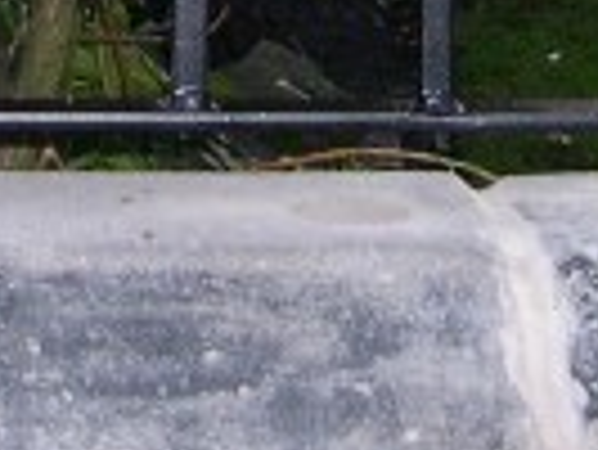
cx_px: -58
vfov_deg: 6.4
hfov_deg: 8.6
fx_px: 3960
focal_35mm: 229
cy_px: -338
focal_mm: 8
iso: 124
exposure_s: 1/60
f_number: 2.8
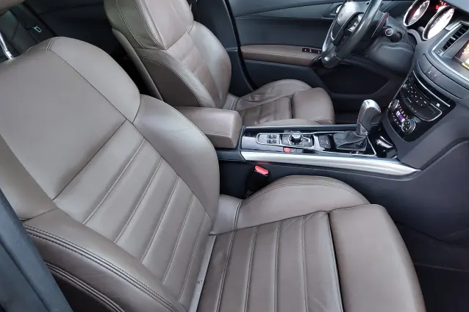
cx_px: 234
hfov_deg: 73.8
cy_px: 138
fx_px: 313
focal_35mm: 24
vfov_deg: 53.0
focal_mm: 5.56
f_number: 1.8
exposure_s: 1/25
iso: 1156
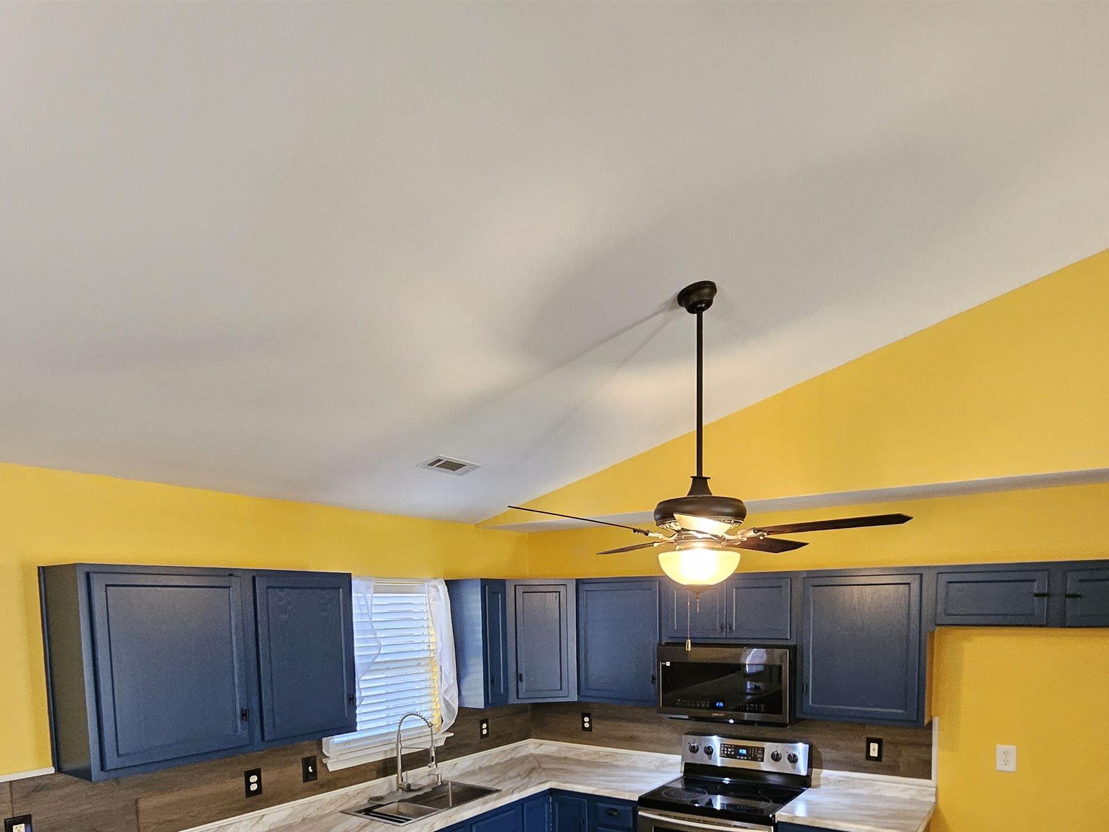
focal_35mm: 21
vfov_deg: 58.3
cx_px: 581
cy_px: 672
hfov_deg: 78.9
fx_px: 673
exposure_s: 1/40
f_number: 2.2
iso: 320
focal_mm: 1.7
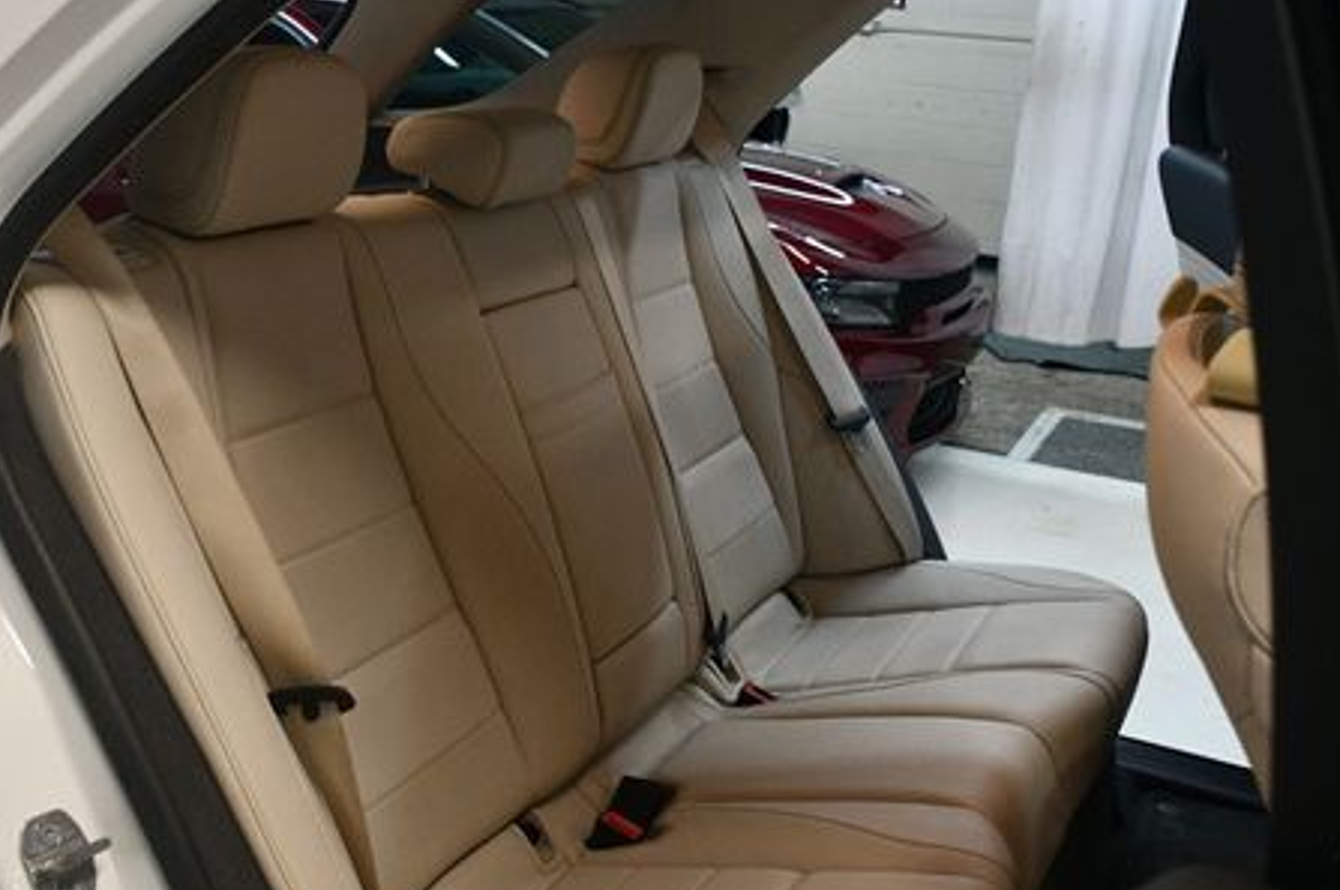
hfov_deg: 45.3
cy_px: 467
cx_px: 552
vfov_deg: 31.1
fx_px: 1599
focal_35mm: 43
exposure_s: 1/125
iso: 1250
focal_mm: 20
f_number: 3.5
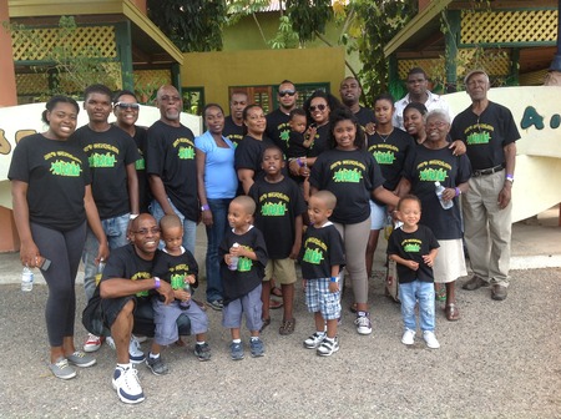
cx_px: 280
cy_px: 210
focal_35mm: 35
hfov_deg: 52.7
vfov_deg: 40.6
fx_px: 566
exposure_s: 1/246
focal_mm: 4.28
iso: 80
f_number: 2.4
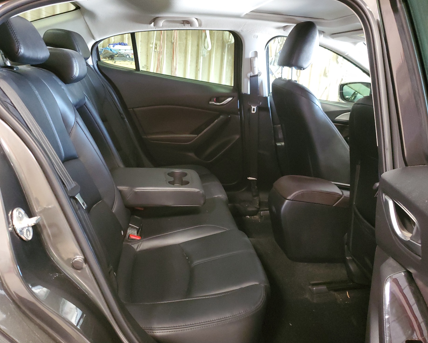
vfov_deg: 51.5
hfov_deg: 62.2
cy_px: 169
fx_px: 355
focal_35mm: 28
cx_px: 216
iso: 417
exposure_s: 1/15
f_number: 1.5
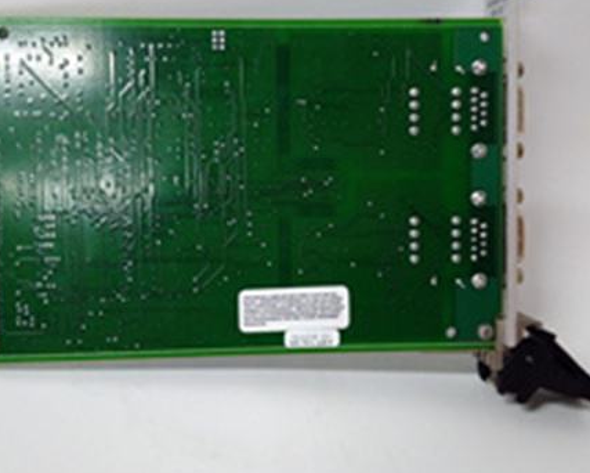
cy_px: 181
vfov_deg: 39.9
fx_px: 646
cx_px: 276
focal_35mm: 37
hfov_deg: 49.0
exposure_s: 1/33
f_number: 2
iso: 674
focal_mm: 3.79
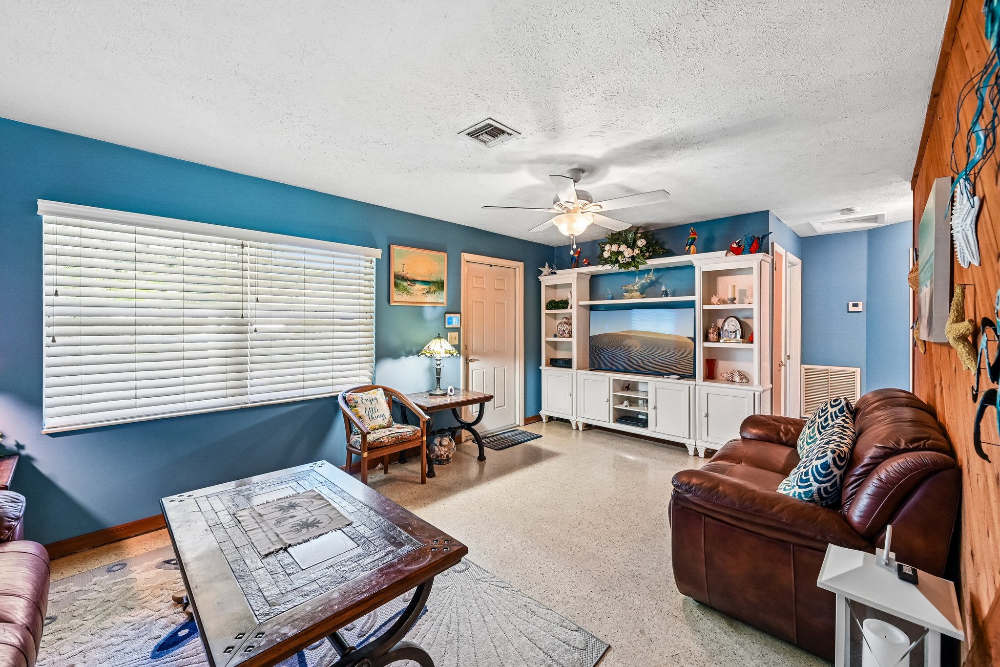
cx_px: 500
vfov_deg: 81.2
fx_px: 389
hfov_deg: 104.3
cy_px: 334
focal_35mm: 14
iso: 2500
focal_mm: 14
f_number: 8
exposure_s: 1/30
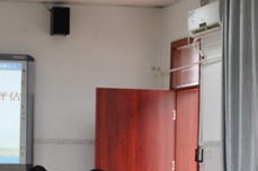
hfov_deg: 14.2
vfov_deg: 9.5
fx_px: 1031
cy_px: 143
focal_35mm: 144
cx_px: 60
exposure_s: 1/25
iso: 200
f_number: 3.8
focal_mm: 22
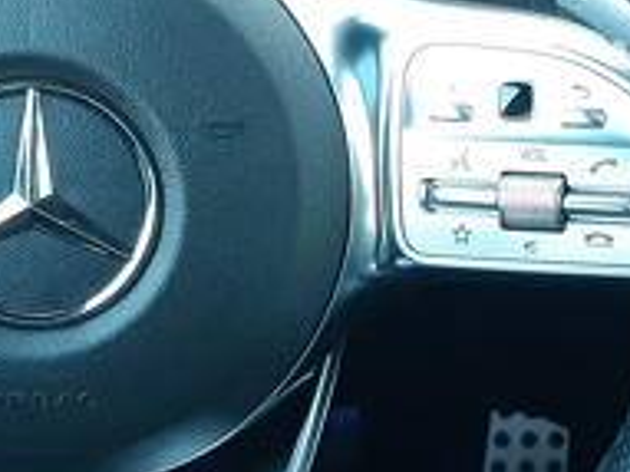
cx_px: 508
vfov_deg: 13.6
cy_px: 172
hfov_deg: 17.9
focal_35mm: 109
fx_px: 1983
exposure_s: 1/60
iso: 320
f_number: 1.7
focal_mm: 3.92
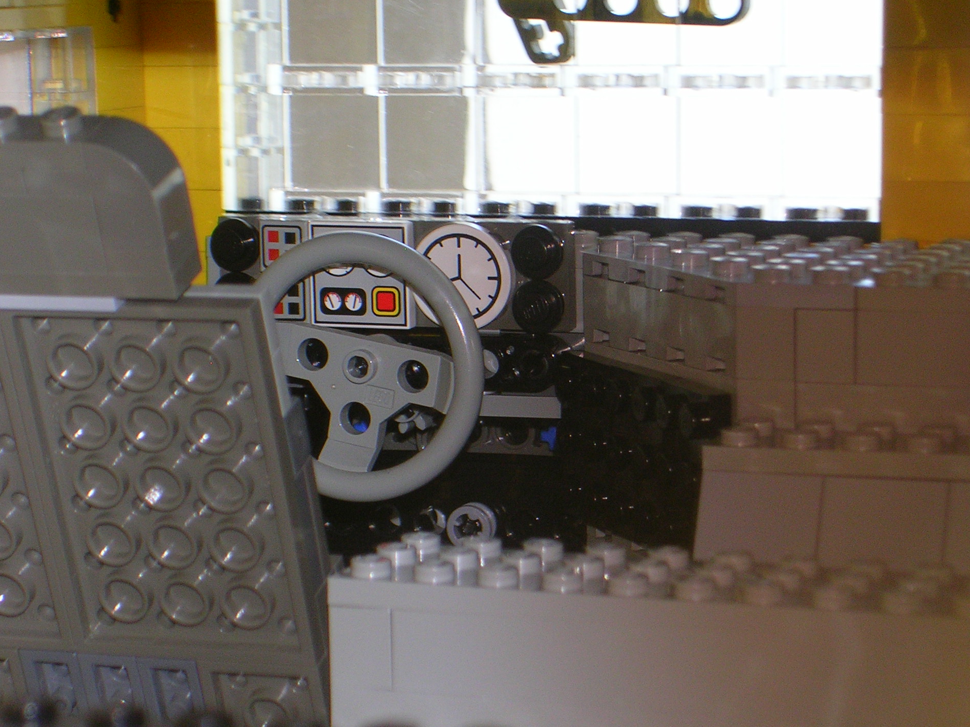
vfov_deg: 11.9
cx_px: 517
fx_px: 3503
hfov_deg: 15.8
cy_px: 388
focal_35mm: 125
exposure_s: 1/30
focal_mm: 17.4
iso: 77
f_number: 4.9
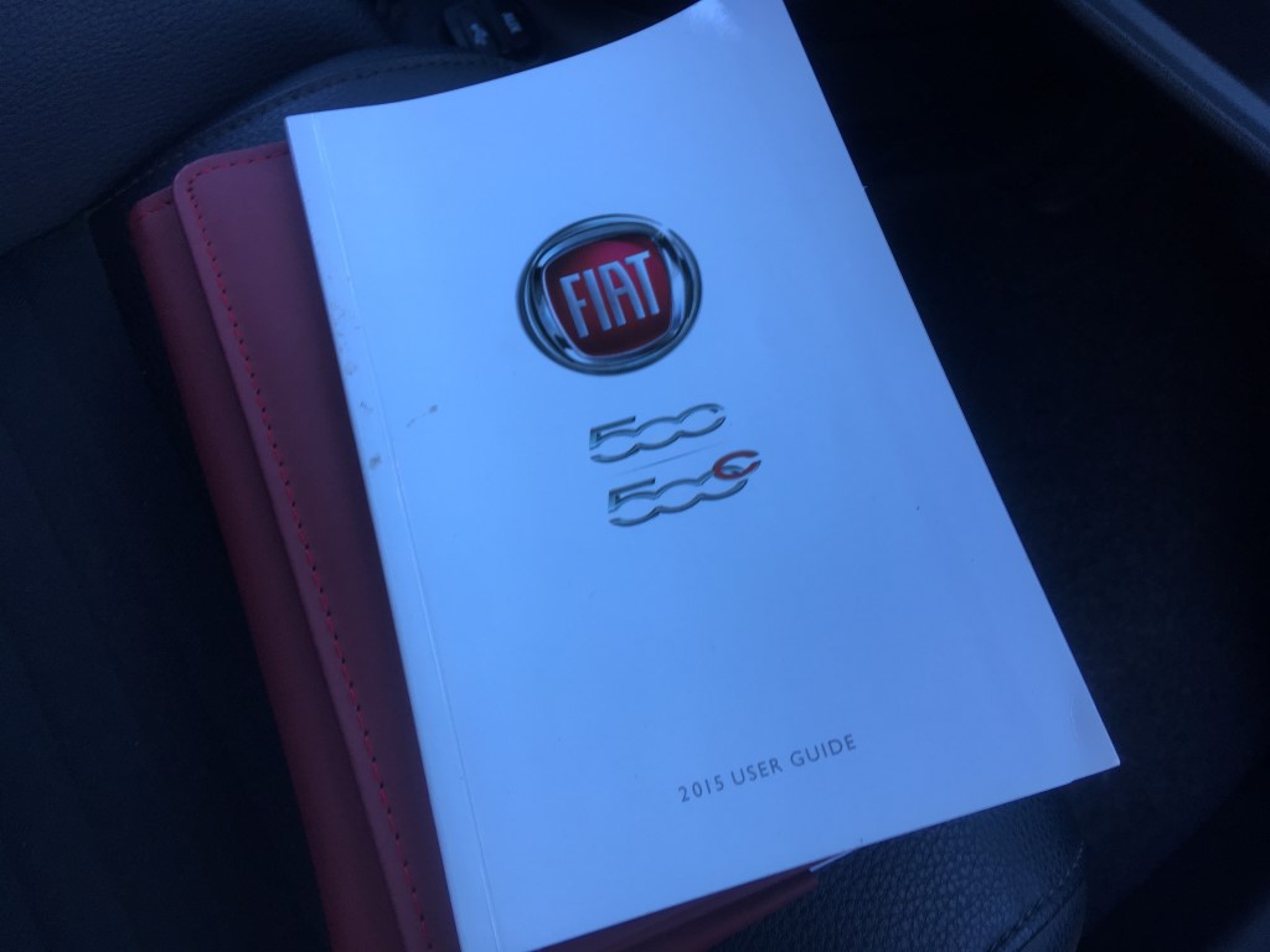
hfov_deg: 61.7
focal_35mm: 29
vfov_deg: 48.2
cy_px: 476
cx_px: 635
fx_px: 1064
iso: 32
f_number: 2.2
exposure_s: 1/60
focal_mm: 4.15
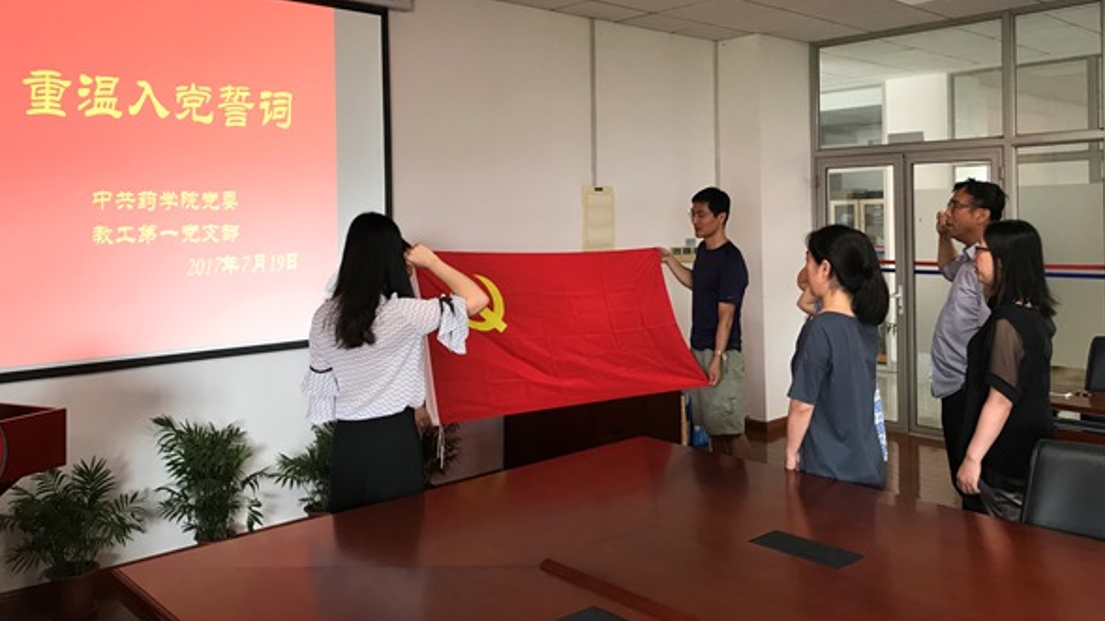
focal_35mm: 31
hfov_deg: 62.6
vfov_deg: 37.4
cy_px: 217
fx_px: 908
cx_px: 549
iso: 40
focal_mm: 3.99
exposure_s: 1/20
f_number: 1.8
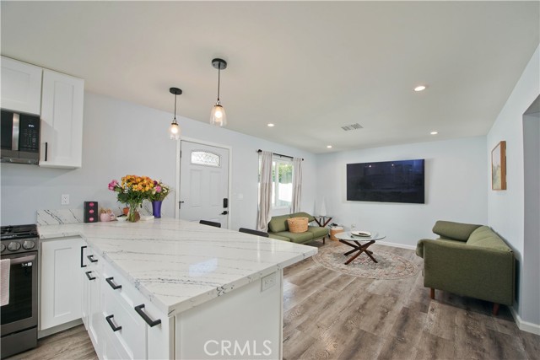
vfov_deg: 81.2
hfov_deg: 104.2
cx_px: 270
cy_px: 180
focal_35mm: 14
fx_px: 210
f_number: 5.6
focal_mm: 14
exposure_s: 1/200
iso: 400
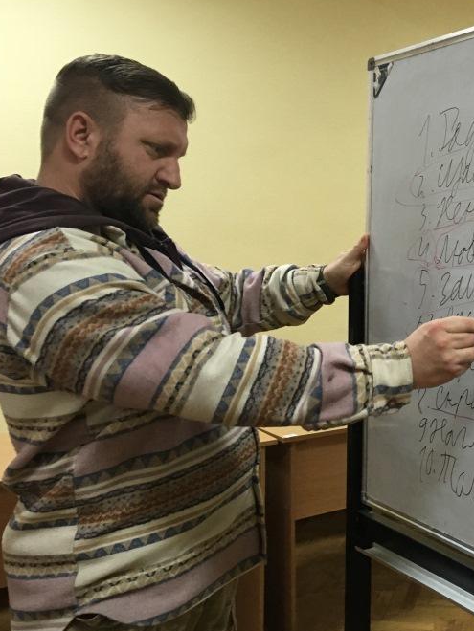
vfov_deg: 42.1
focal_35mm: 45
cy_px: 294
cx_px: 467
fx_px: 822
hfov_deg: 30.1
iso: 160
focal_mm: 4.15
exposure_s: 1/33
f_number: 2.2
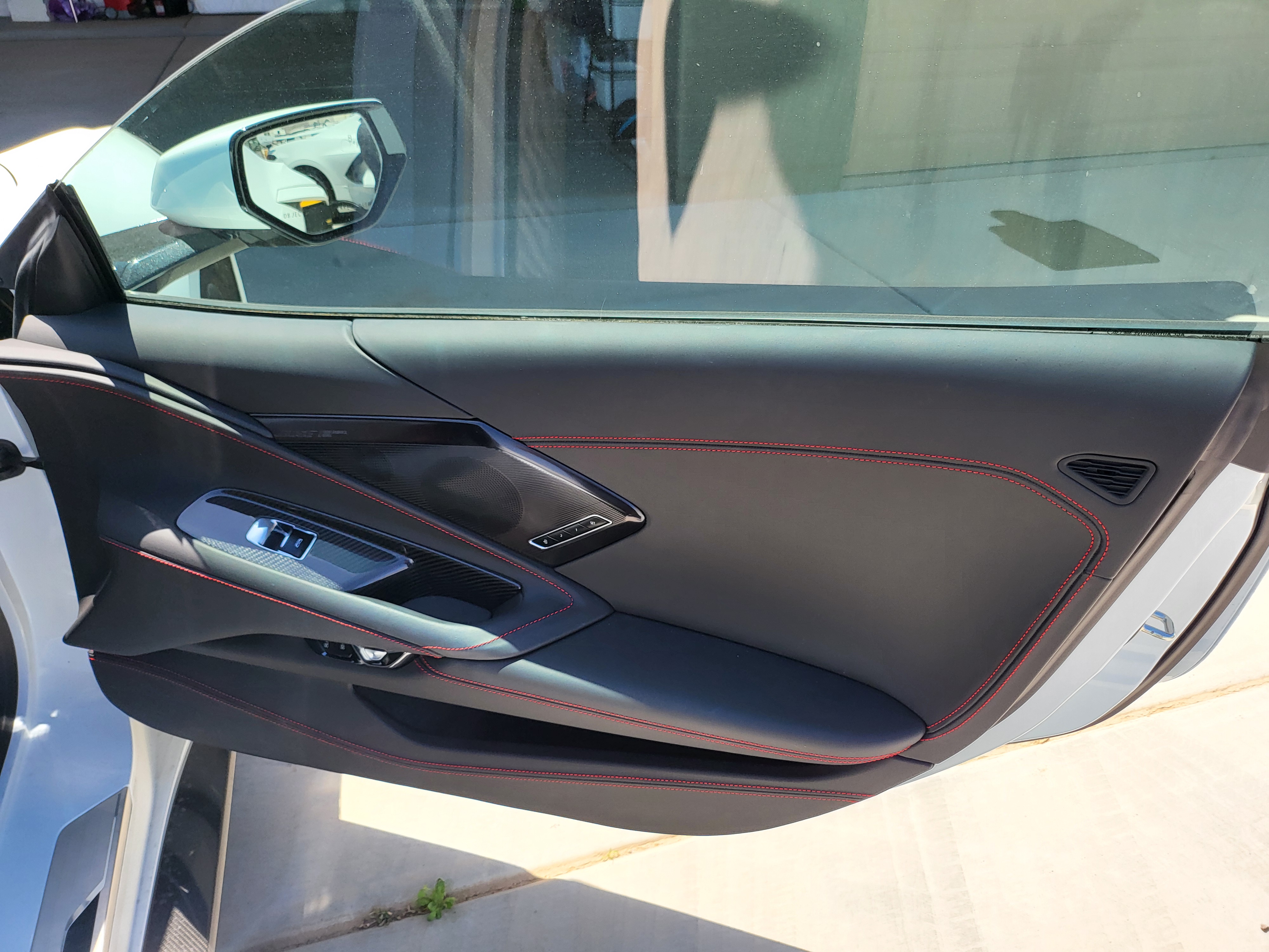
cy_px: 476
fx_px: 880
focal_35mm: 24
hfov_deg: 71.6
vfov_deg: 56.8
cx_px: 634
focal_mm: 5
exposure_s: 1/740
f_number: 1.8
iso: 40
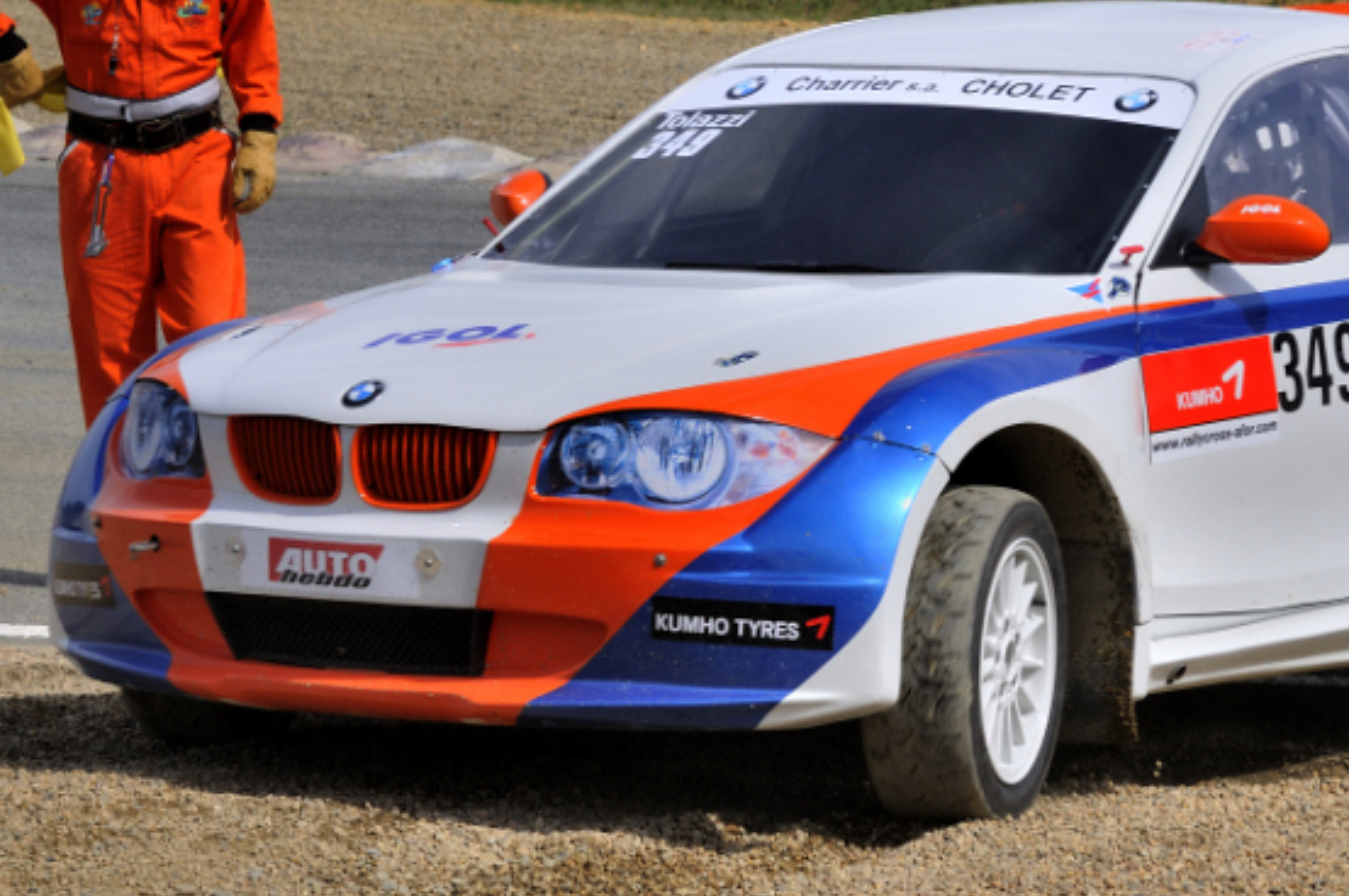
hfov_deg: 10.4
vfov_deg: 7.0
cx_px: 945
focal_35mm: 197
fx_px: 7373
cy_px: 576
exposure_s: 1/320
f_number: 9
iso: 200
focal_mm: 90
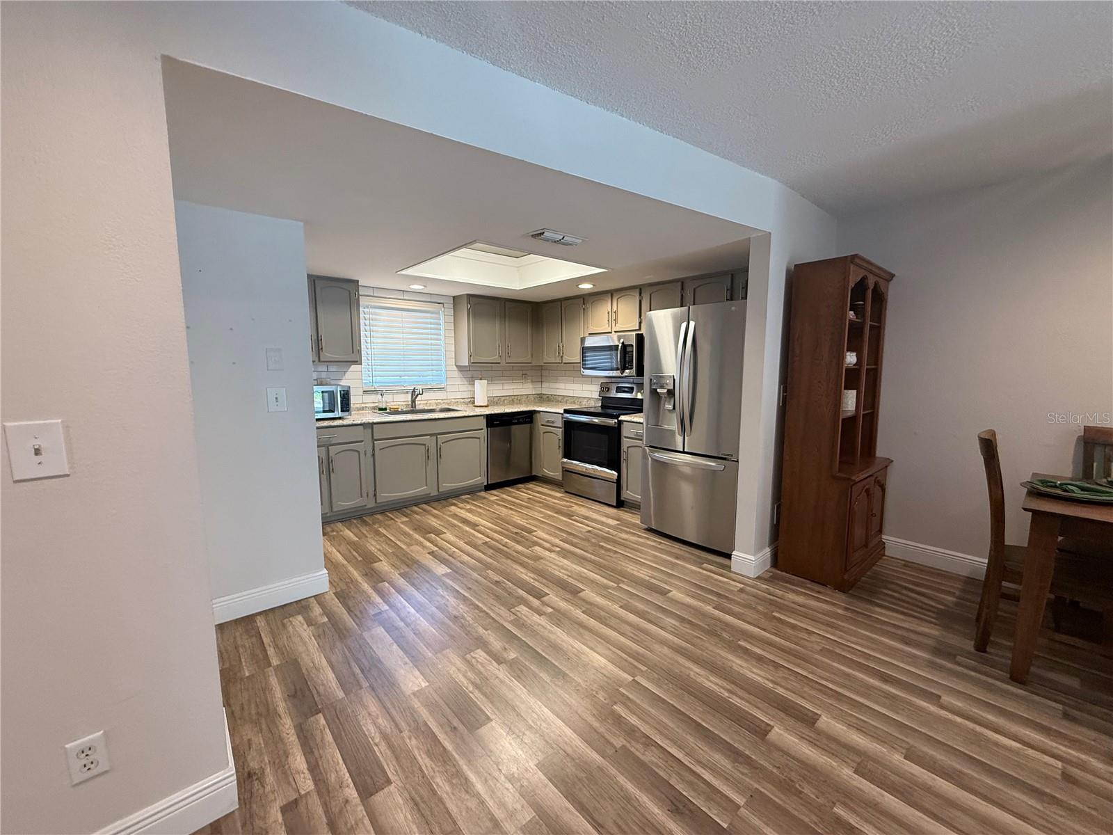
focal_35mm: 14
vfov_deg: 85.7
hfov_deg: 102.1
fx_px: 450
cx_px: 556
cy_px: 418
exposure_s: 1/60
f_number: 2.2
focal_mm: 2.22
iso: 250
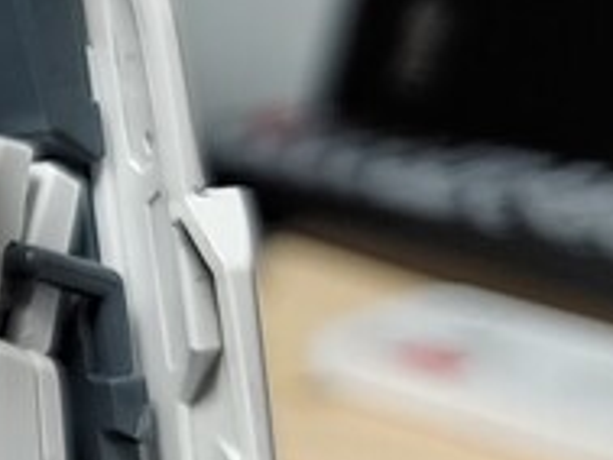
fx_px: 2109
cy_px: 180
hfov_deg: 13.8
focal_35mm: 119
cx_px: -655
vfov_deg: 12.5
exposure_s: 1/60
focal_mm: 4.23
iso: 150
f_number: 1.5
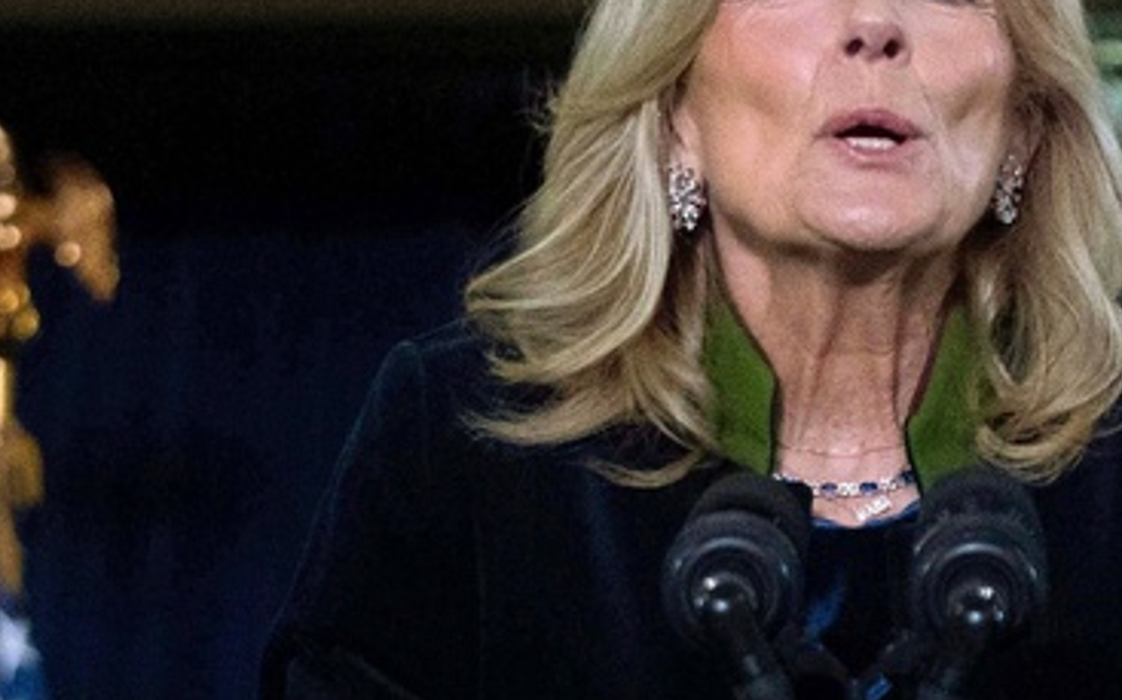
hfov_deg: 10.5
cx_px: 877
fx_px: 6082
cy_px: 677
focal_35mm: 199
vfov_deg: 6.6
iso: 6400
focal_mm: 70
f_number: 2.8
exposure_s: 1/400
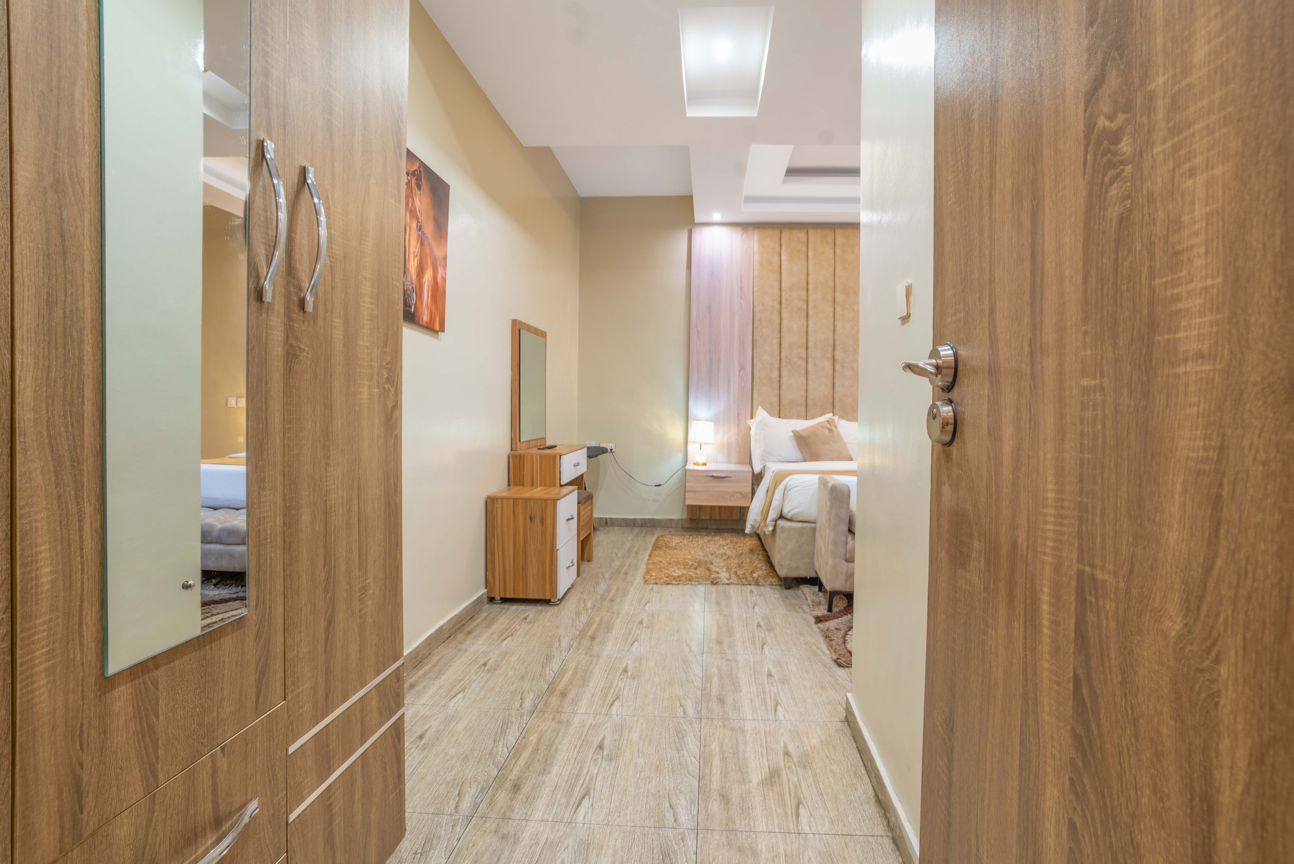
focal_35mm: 17
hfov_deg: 93.2
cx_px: 647
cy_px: 432
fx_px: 611
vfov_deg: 70.5
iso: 400
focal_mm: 17
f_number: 7.1
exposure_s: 1/3
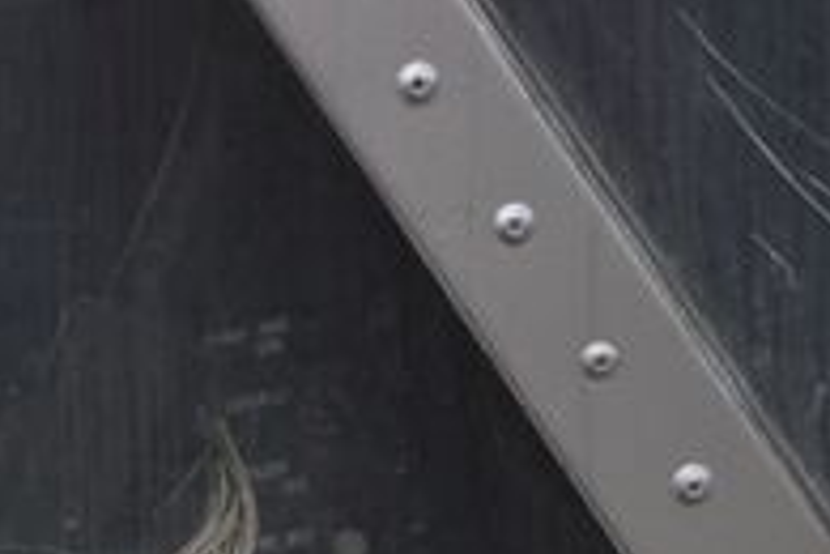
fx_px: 30714
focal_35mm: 1332
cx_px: -966
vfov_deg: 1.0
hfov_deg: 1.5
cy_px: 1818
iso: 200
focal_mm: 135
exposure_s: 1/640
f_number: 6.3
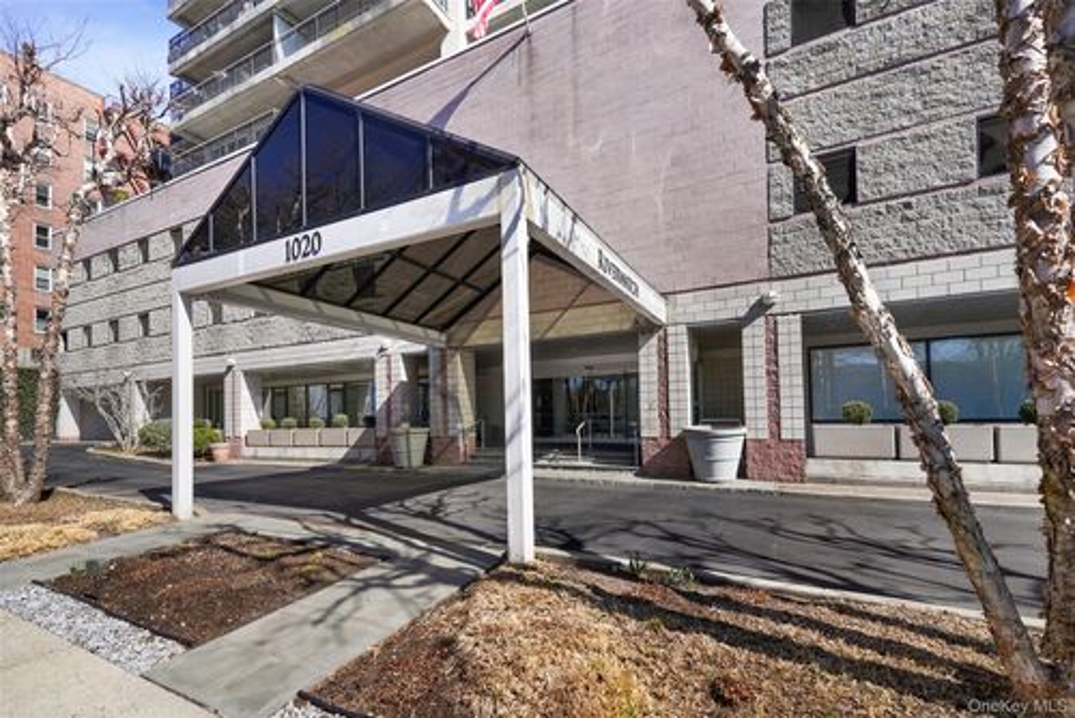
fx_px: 478
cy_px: 359
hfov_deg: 96.7
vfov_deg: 73.8
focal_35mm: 16
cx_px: 538
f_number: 8
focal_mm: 16
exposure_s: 1/250
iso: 100
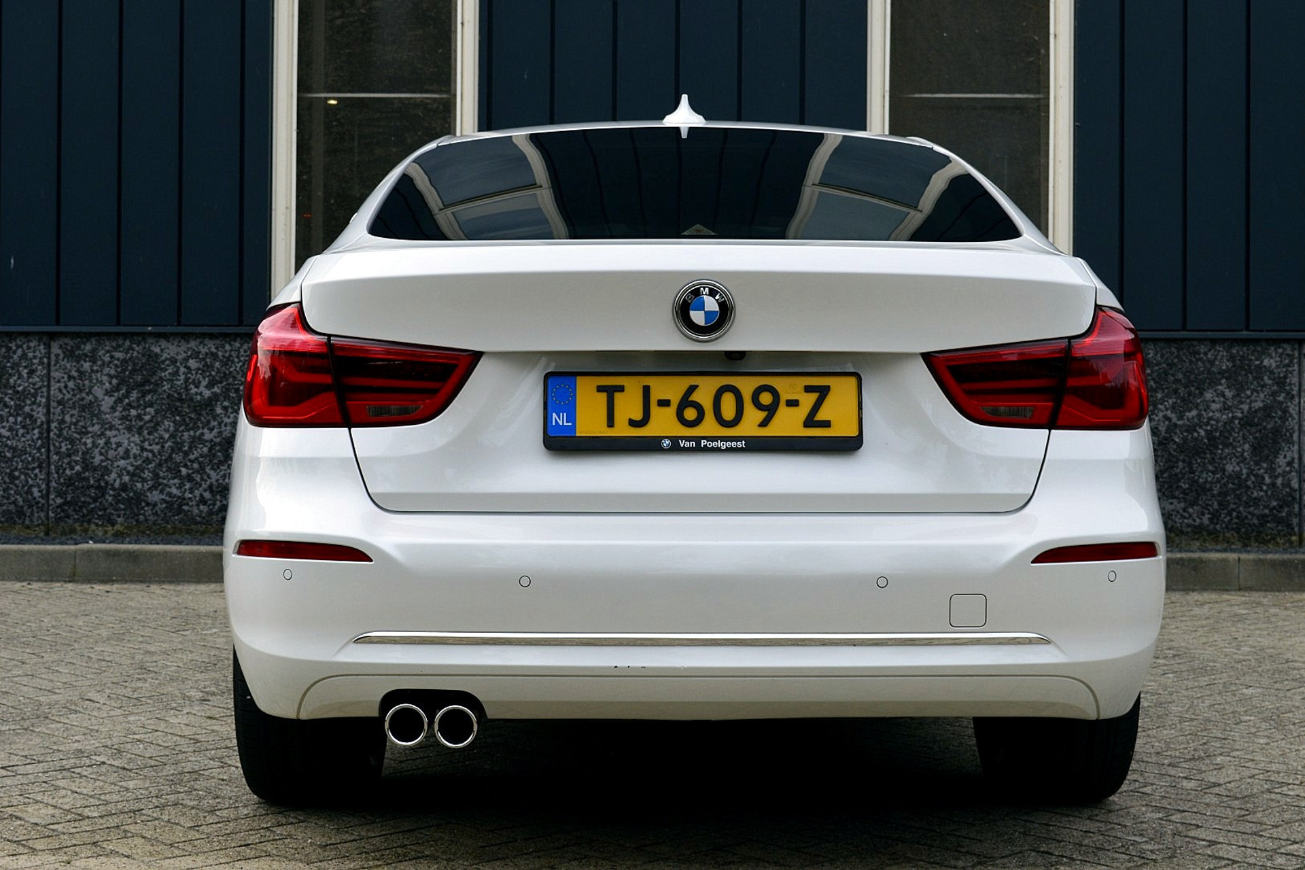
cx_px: 652
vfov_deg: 23.8
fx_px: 2066
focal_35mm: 57
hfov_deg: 35.1
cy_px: 435
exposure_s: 1/400
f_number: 11
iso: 400
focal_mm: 38
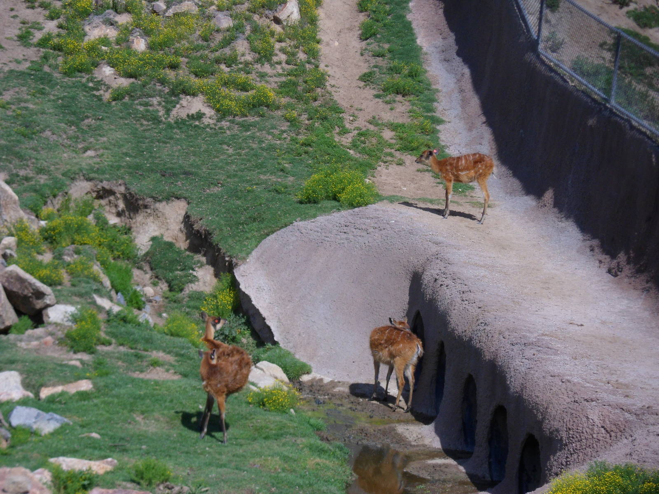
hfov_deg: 9.8
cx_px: 330
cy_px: 247
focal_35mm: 201
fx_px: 3827
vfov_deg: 7.4
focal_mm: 36.2
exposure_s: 1/500
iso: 80
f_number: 5.6
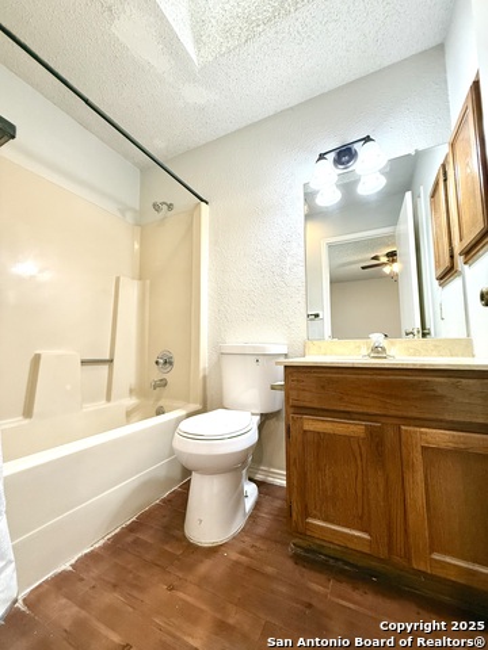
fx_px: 263
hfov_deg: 85.7
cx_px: 244
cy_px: 325
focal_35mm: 14
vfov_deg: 102.1
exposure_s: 1/120
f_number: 2.2
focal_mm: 2.22
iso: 250
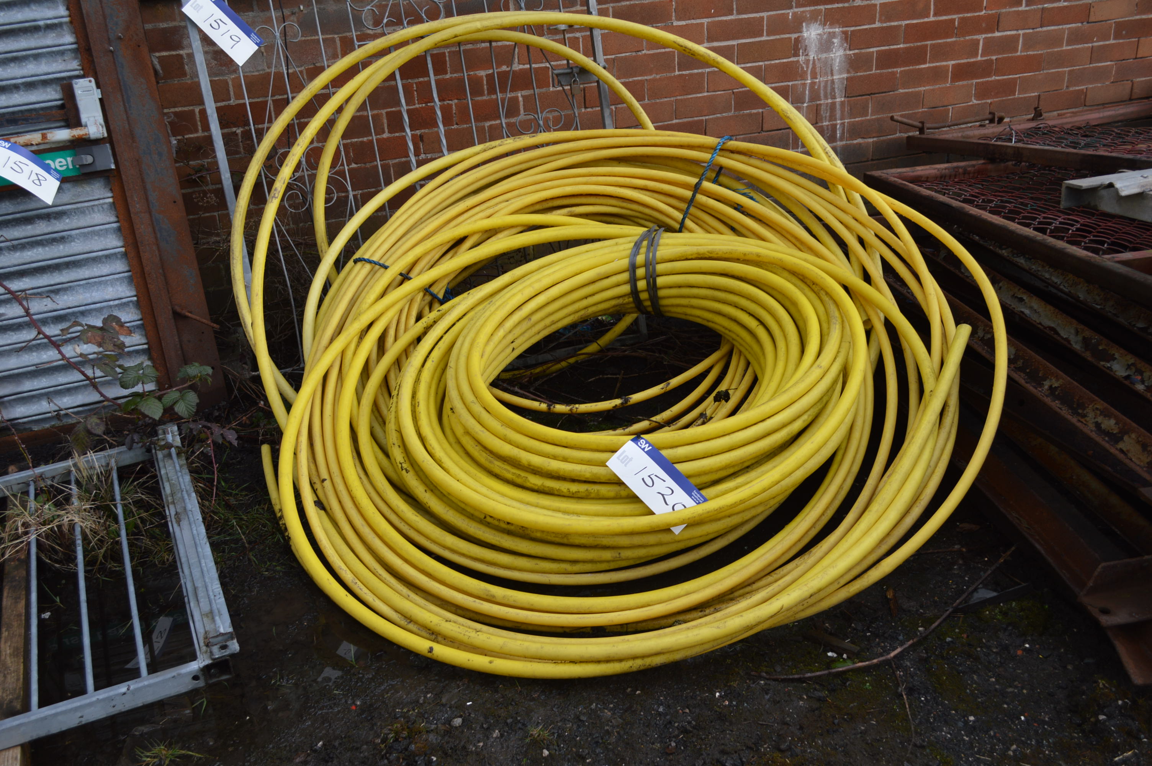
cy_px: 383
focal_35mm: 36
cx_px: 576
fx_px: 1151
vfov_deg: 36.8
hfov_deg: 53.2
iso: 125
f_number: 5.6
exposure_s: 1/125
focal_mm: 24
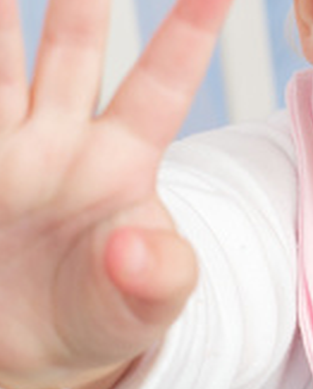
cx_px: 392
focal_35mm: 209
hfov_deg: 7.4
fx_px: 2413
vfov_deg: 9.2
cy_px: 119
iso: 400
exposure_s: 1/125
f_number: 10
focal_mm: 50
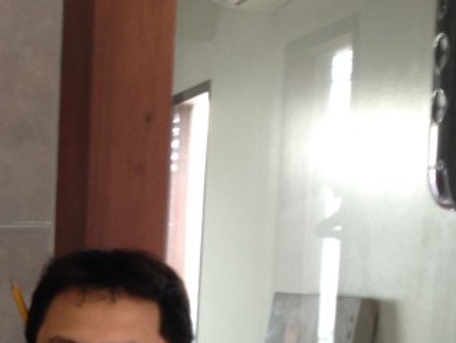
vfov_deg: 12.7
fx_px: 1489
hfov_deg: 16.0
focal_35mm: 113
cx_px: -219
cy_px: 454
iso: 64
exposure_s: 1/20
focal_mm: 4.28
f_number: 2.4
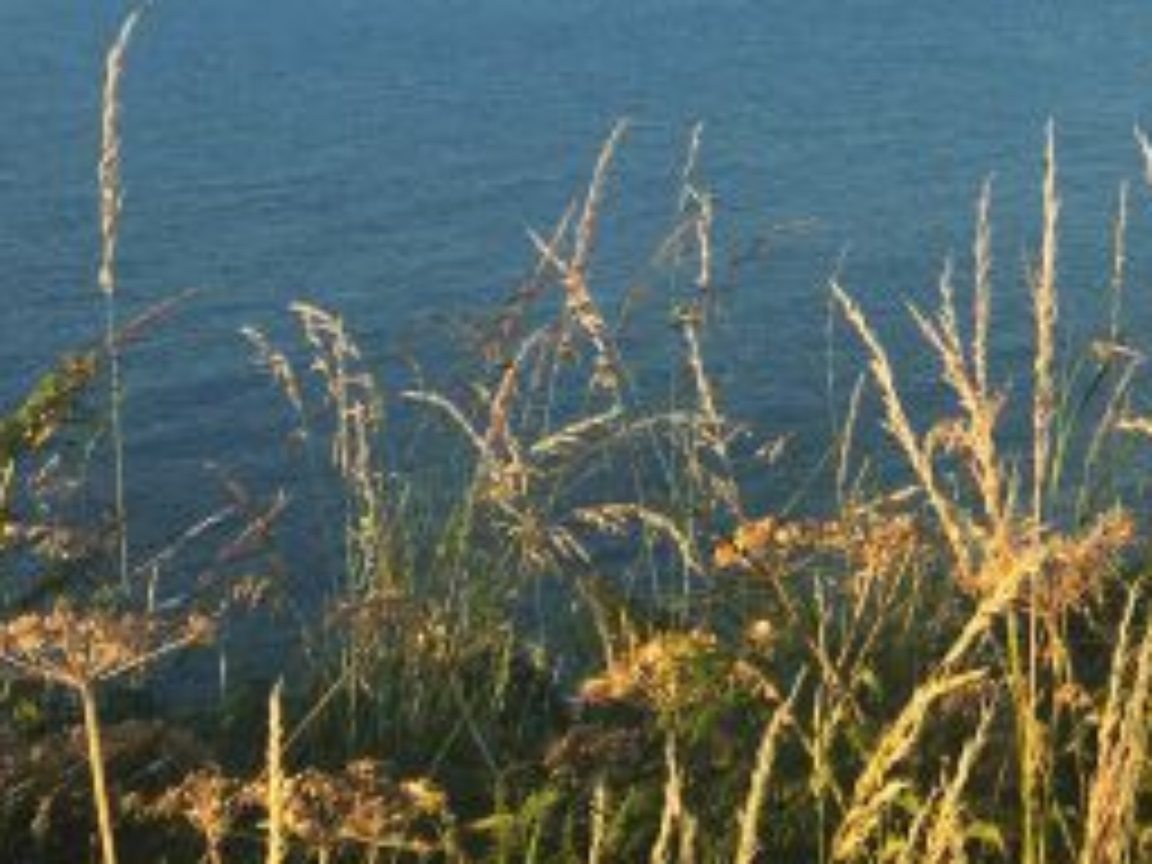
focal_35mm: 85
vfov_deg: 16.5
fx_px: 2829
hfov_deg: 20.5
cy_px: -245
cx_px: 1598
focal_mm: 4.15
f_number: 2.2
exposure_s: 1/718
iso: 25
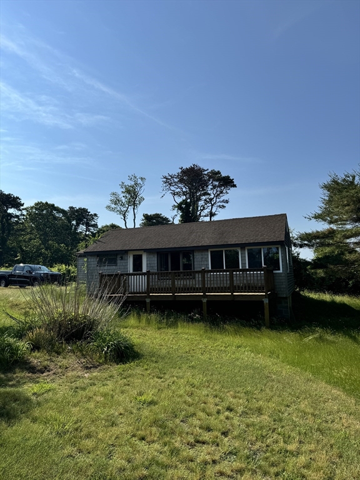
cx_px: 180
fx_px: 333
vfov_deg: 71.6
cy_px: 240
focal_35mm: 24
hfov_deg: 56.8
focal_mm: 6.76
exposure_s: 1/7937
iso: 80
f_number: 1.78
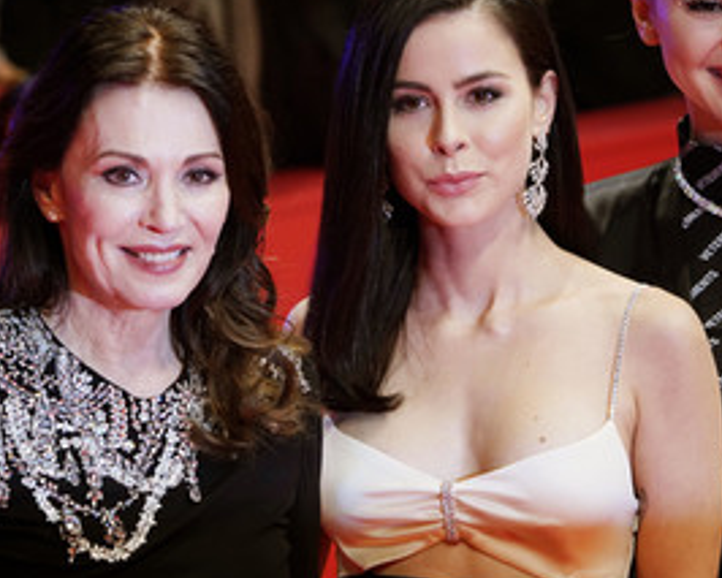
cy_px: 239
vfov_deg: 4.9
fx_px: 6798
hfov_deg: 6.1
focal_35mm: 318
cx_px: 411
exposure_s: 1/200
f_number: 5.6
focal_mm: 200
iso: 3200
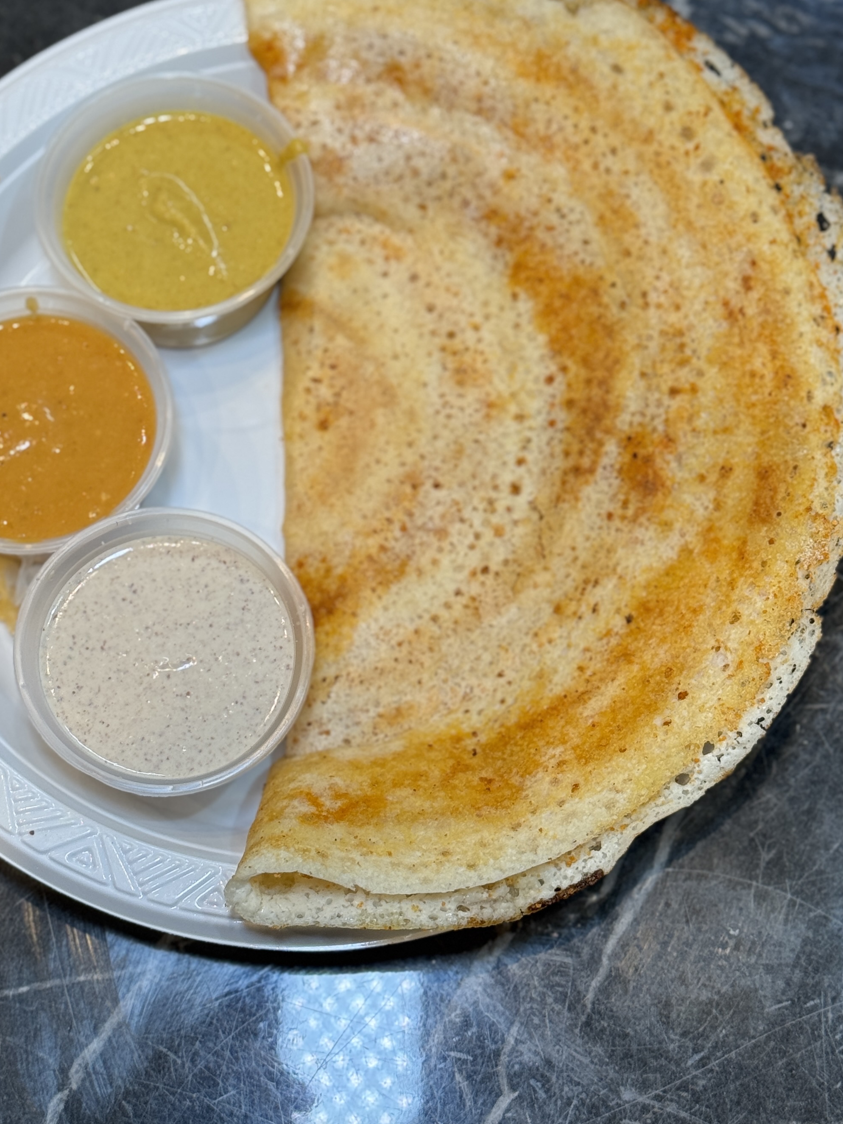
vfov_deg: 26.6
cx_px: 360
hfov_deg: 20.2
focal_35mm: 73
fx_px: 2371
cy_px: 466
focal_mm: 6.76
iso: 50
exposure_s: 1/100
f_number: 1.78
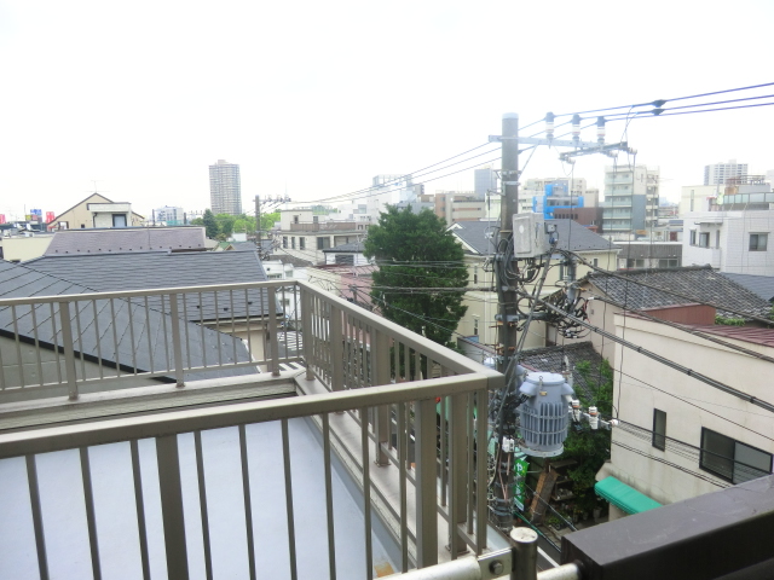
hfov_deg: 71.6
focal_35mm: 24
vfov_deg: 56.8
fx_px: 537
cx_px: 387
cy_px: 290
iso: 80
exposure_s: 1/200
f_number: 3.2
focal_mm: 4.3
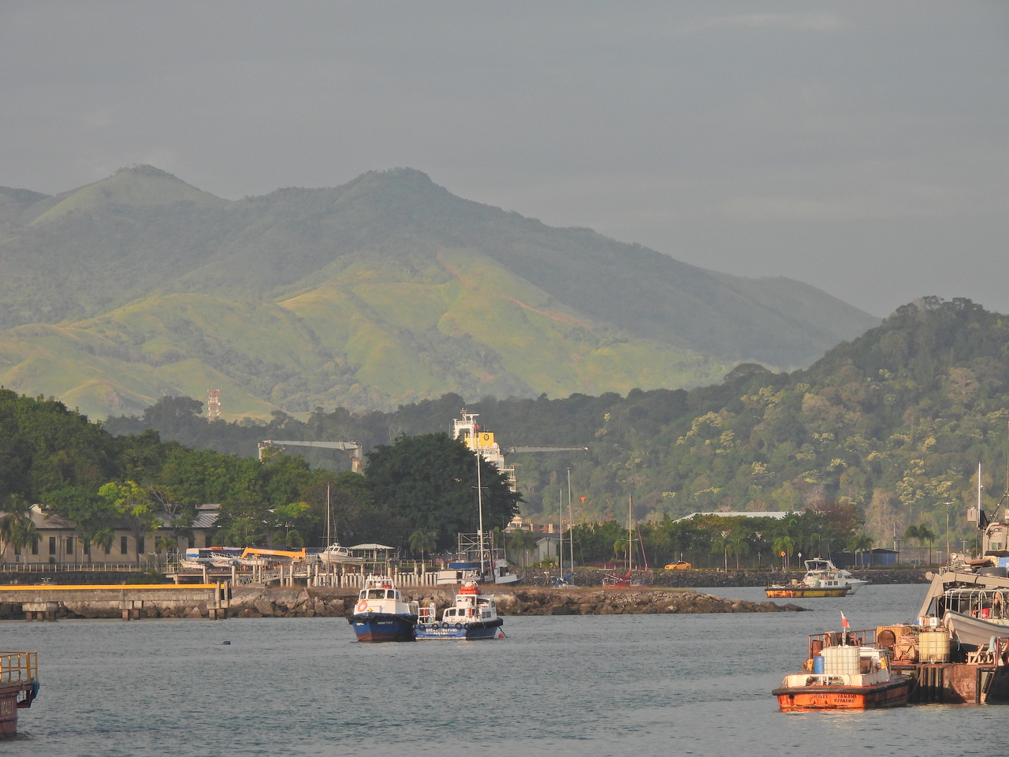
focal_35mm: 350
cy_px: 378
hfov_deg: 5.7
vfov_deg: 4.2
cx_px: 504
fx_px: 10202
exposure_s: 1/200
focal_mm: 62.5
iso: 100
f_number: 5
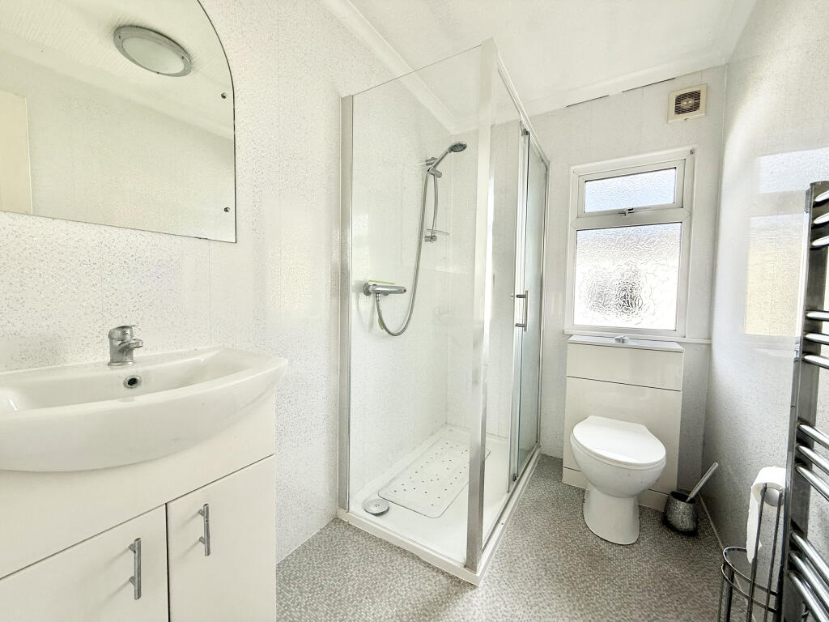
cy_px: 311
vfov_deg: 85.7
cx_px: 414
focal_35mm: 14
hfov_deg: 102.1
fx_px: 335
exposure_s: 1/188
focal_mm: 2.22
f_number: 2.2
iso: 64
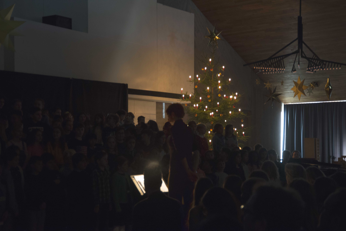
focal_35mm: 66
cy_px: 116
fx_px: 635
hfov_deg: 30.5
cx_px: 173
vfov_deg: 20.6
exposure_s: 1/20
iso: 2000
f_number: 5.3
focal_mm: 66
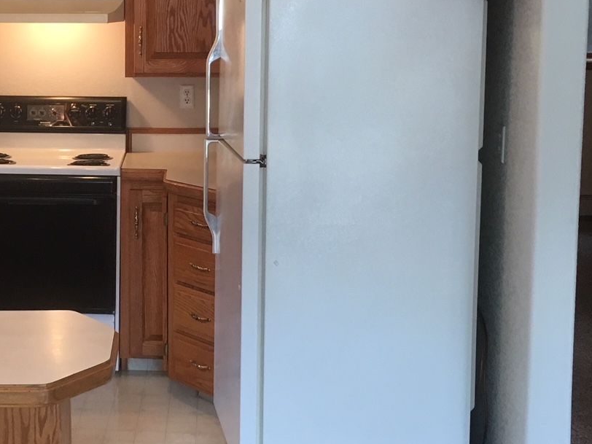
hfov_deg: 26.4
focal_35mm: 72
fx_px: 1231
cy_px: 151
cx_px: 92
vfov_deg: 20.4
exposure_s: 1/30
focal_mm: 4.15
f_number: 2.2
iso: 40
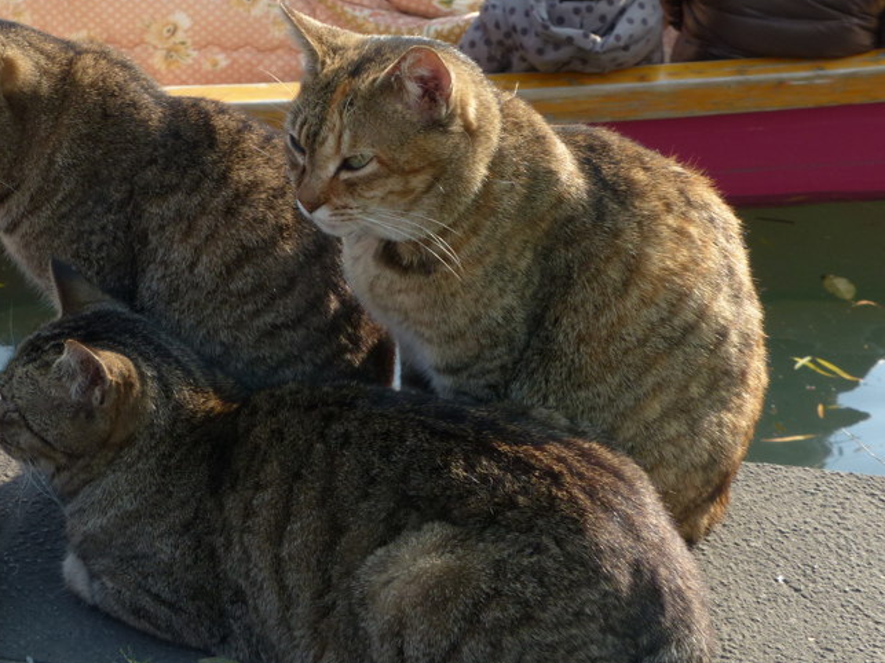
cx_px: 334
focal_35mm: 86
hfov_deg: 22.7
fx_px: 2198
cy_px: 221
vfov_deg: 17.1
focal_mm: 9.8
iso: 100
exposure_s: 1/320
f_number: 4
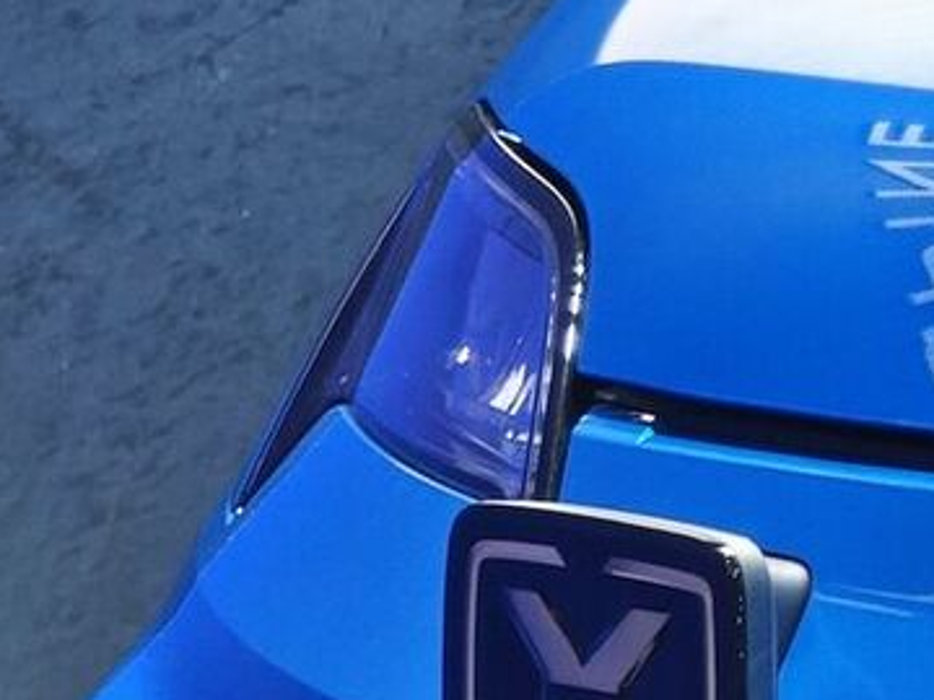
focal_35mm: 640
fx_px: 17268
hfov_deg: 3.1
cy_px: 830
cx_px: 1982
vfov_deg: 2.3
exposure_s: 1/84.5
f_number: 2.5
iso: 250
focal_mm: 19.4
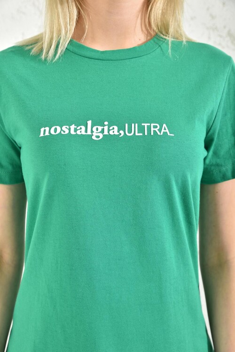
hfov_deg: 29.2
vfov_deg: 42.7
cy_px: 176
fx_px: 450
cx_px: 118
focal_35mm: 46
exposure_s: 1/160
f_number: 7.1
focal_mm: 46
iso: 100
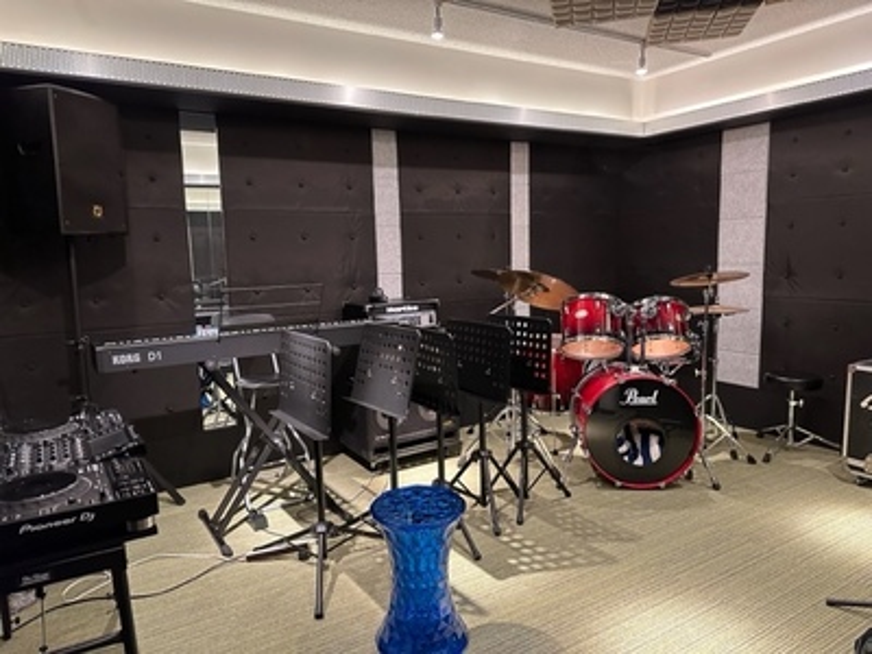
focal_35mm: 24
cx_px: 436
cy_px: 327
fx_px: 605
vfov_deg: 56.8
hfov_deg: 71.6
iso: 640
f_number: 1.78
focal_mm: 6.86
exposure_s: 1/60
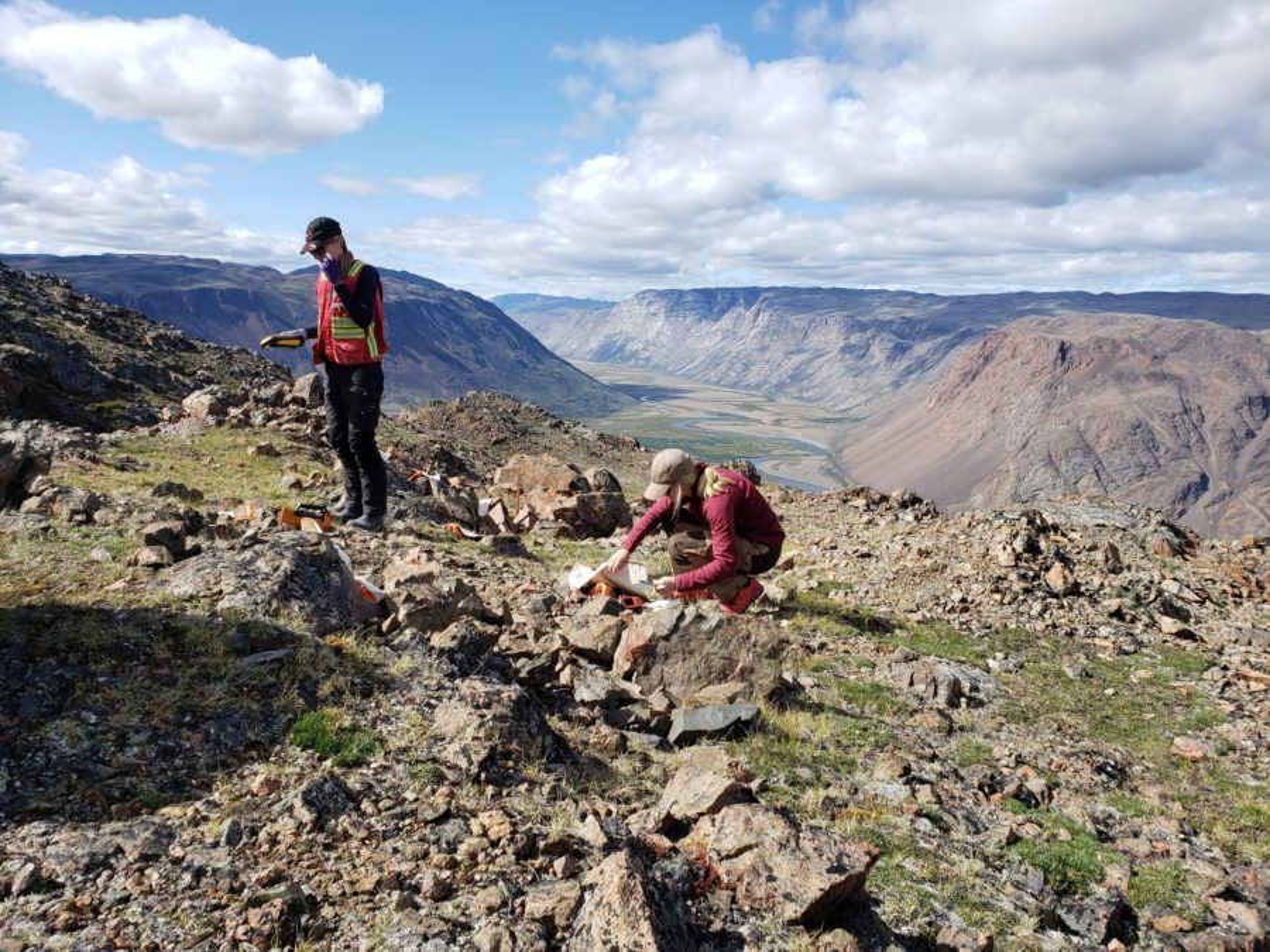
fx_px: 954
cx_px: 635
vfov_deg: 53.1
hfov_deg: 67.3
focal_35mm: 26
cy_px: 476
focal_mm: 4.3
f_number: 2.4
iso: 50
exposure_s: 1/1182
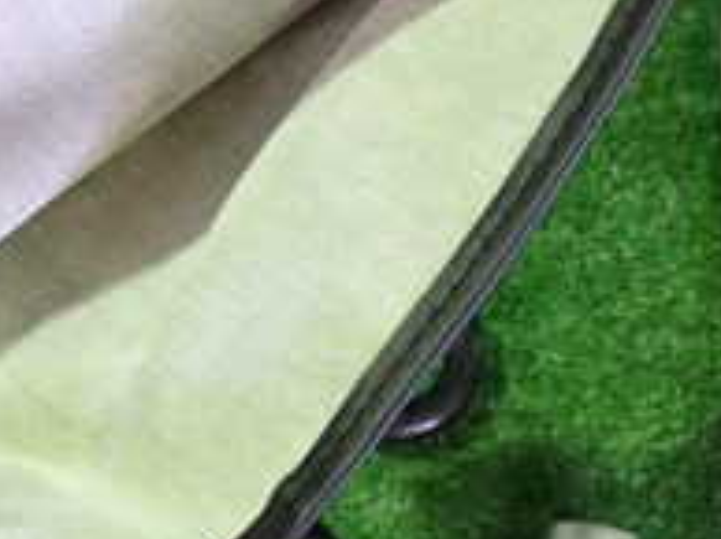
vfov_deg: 15.7
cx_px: 7
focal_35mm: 93
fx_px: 1935
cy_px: 85
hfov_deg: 20.5
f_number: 2.3
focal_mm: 5.4
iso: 800
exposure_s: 1/40
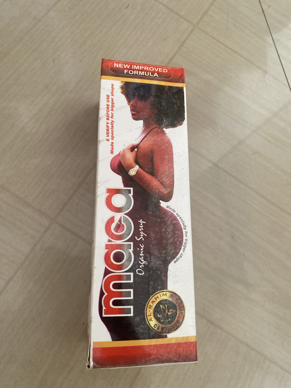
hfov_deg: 53.1
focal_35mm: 26
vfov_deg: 67.3
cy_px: 194
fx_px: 291
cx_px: 146
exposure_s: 1/60
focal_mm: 4.25
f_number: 1.8
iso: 320
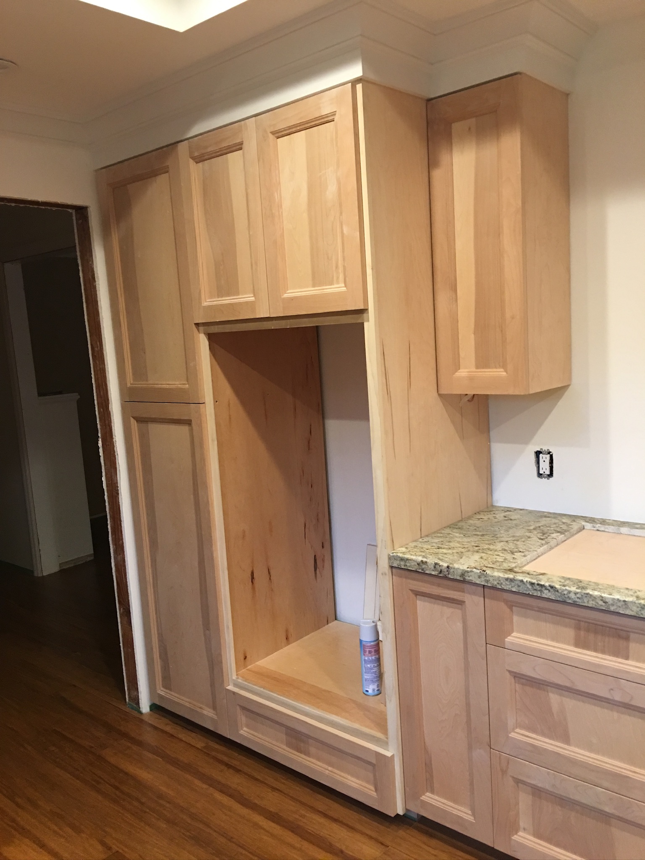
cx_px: 322
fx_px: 720
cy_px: 430
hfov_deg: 48.2
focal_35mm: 29
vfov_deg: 61.7
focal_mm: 4.15
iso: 80
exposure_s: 1/15
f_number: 2.2
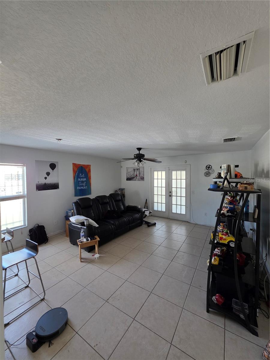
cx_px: 135
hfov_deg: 89.9
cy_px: 180
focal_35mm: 13
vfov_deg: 106.2
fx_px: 135
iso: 200
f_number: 1.9
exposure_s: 1/60
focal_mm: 2.2
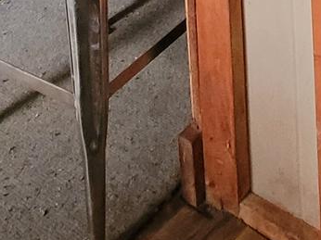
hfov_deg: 24.2
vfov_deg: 11.6
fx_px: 714
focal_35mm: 77
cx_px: 326
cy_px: -462
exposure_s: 1/24
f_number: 2.2
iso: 800
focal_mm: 2.2
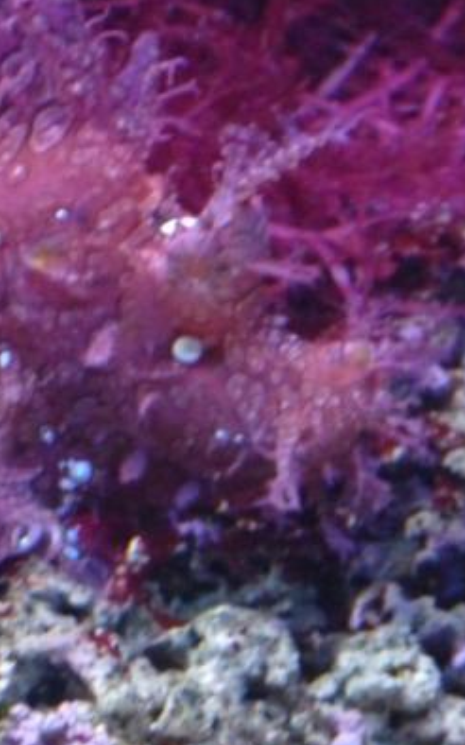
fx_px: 9963
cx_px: -164
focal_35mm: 491
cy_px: 310
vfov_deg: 4.3
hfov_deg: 2.7
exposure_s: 1/8
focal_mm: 40.5
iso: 800
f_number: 3.7
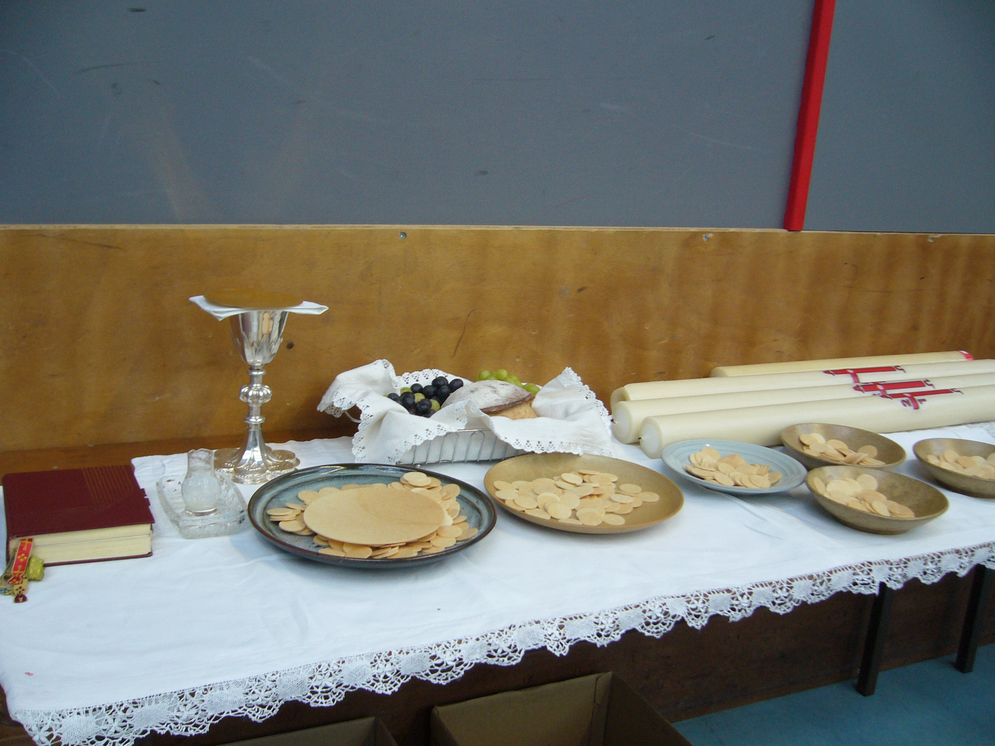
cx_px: 498
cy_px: 373
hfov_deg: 52.6
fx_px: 1006
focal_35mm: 35
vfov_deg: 40.7
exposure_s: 1/13
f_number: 2.8
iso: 125
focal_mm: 5.8
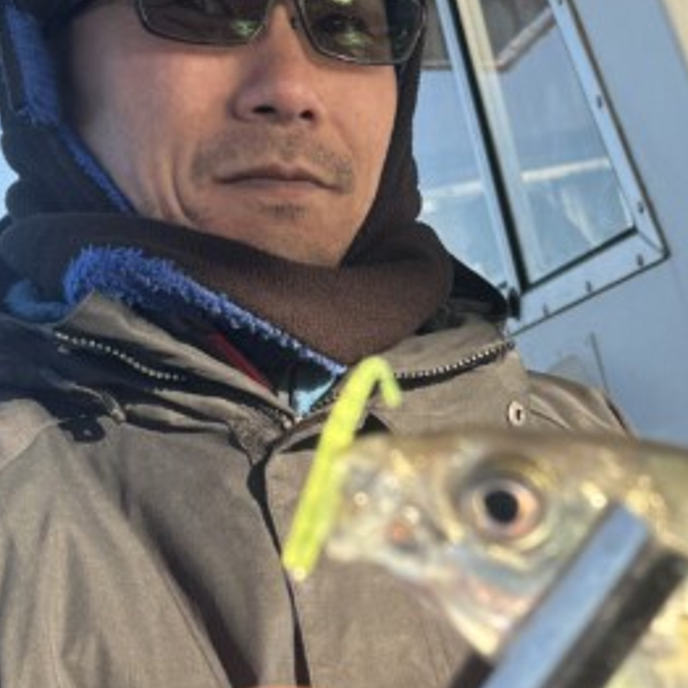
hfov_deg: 21.1
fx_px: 1821
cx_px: 580
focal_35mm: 81
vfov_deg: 21.3
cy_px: 460
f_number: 1.78
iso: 80
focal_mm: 6.76
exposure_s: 1/1215
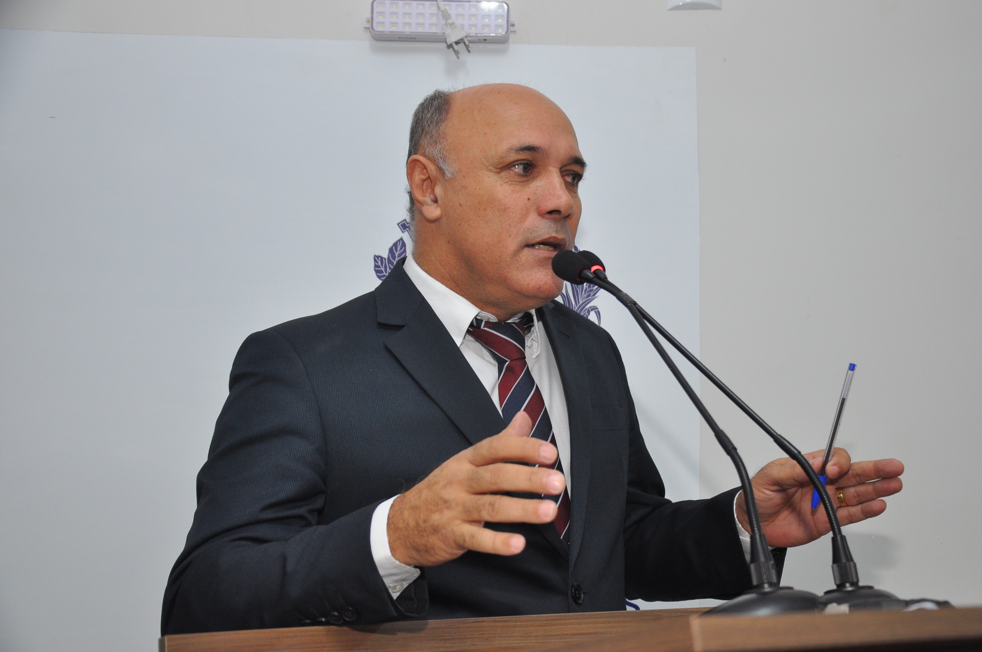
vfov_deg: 29.8
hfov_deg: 43.7
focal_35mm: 45
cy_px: 326
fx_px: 1226
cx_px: 491
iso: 640
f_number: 5.6
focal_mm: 30
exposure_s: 1/60
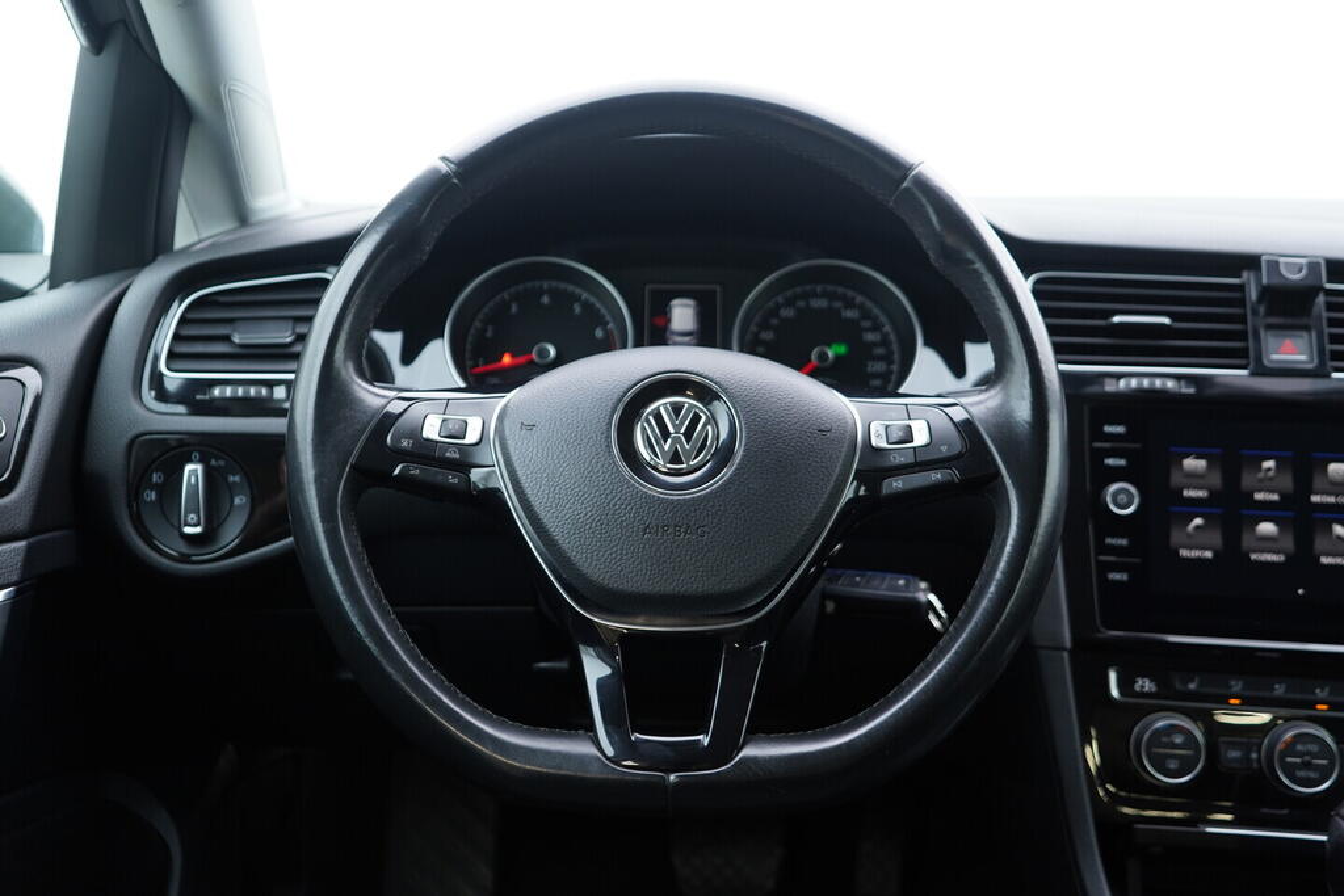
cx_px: 672
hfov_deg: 53.1
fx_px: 1344
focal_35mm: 36
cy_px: 448
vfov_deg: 36.9
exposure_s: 1/40
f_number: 2.8
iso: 250
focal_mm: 24
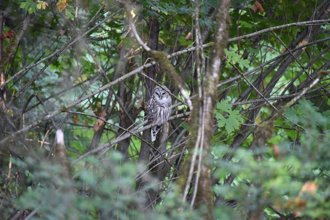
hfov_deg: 6.9
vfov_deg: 4.6
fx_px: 2750
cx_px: 165
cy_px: 110
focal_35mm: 300
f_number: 5.6
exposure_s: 1/640
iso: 11400
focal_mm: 300
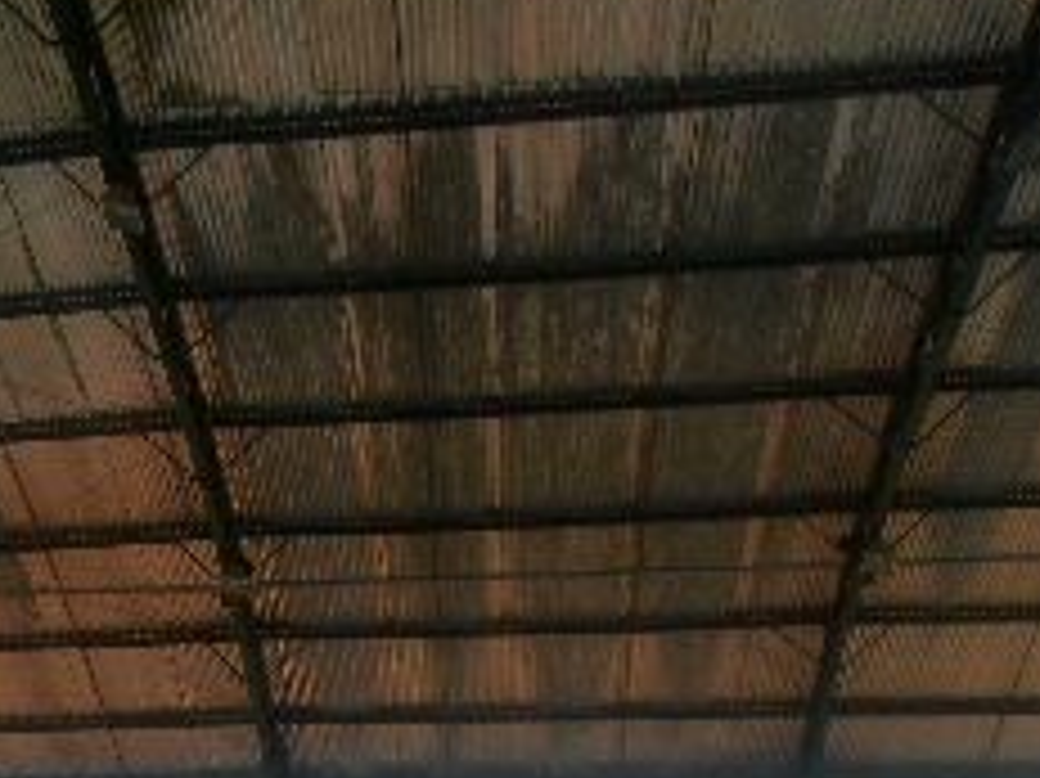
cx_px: 230
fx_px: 1952
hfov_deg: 29.3
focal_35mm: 65
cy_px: 872
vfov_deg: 21.3
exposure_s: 1/500
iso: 80
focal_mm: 4.5
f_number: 2.5
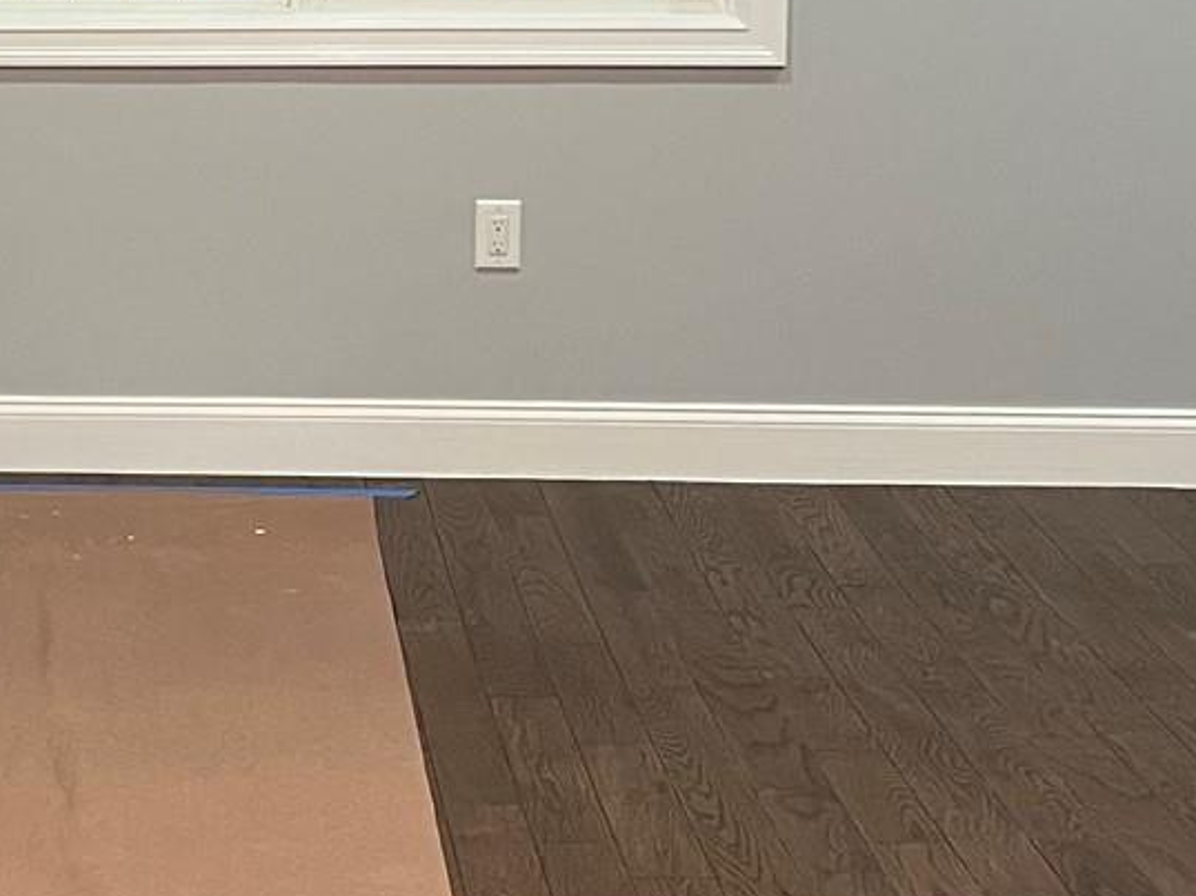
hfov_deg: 19.2
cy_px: 73
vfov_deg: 14.8
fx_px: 3419
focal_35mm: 99
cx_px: -60
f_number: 1.5
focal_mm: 5.7
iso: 160
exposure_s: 1/60
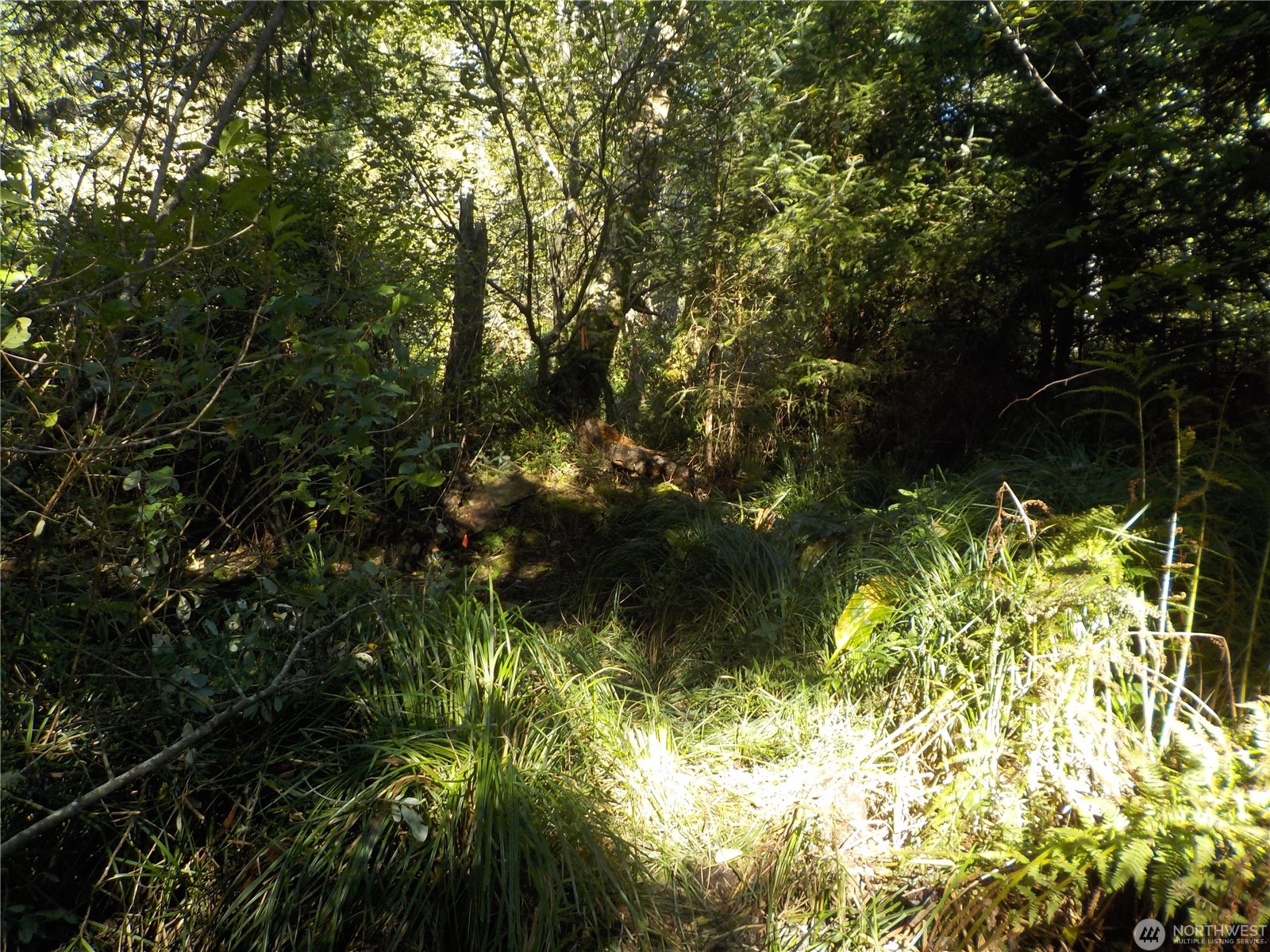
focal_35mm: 30
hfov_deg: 60.0
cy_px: 476
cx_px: 635
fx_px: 1101
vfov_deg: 46.8
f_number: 3.3
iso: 125
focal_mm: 4.1
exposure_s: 1/80
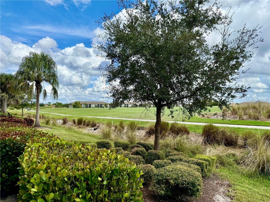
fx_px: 187
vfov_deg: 56.8
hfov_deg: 71.6
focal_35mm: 24
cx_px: 135
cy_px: 101
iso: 100
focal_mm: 6.76
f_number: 1.78
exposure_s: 1/4167
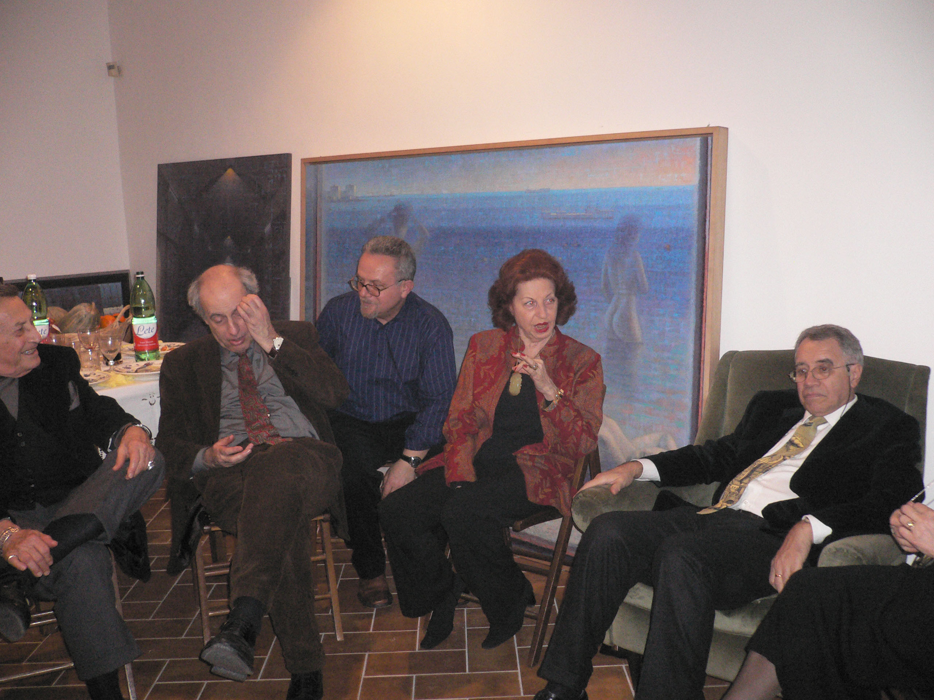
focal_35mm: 35
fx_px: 944
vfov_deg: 40.7
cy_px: 350
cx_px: 467
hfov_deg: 52.6
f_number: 2.8
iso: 300
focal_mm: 5.8
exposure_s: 1/60
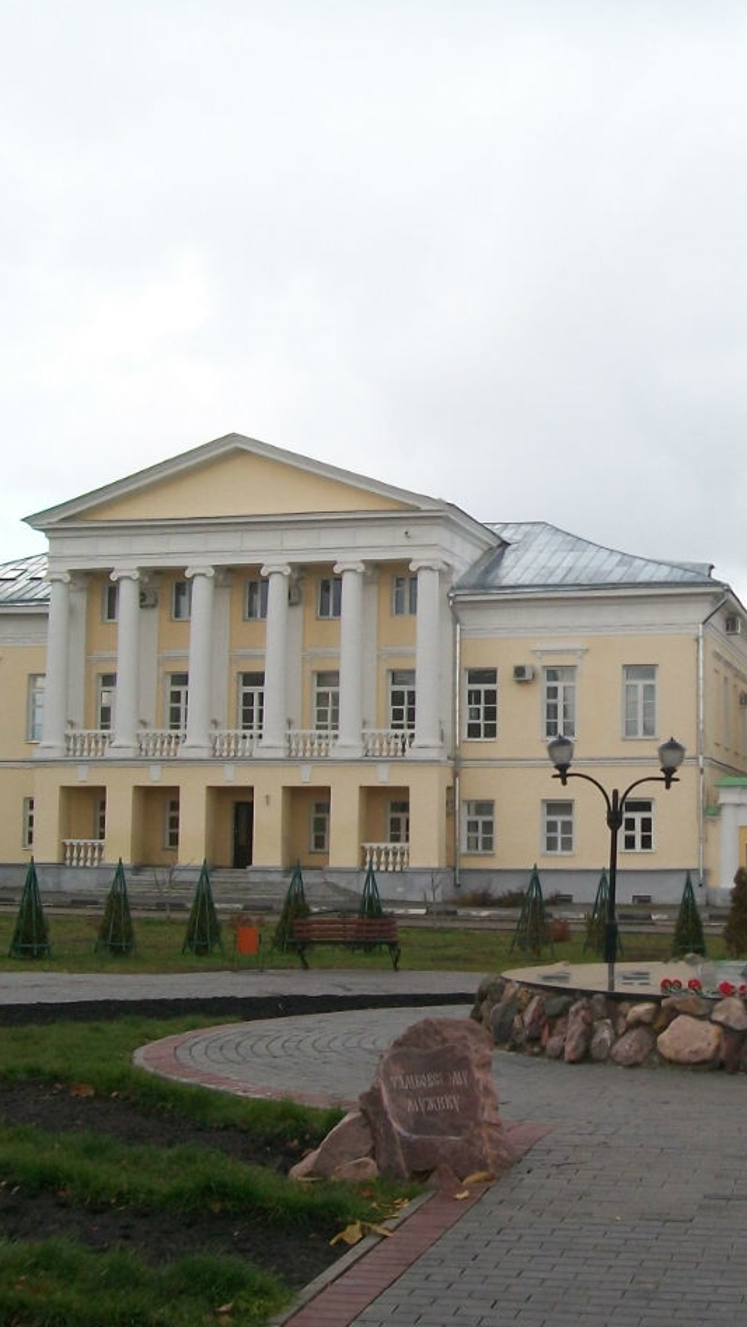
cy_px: 666
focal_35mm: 53
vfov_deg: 39.2
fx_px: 1865
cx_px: 580
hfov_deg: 22.4
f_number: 2.7
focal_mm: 6
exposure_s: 1/320
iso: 80
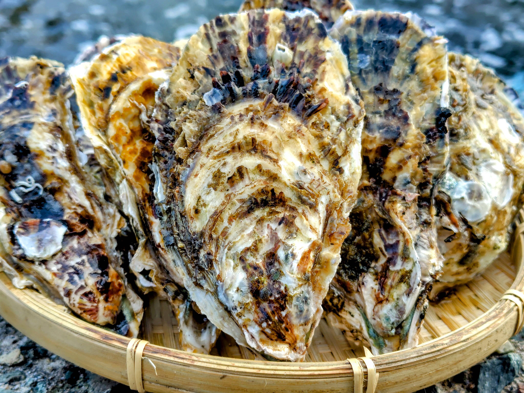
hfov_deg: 73.9
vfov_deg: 58.9
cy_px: 196
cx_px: 262
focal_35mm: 23
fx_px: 348
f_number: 1.9
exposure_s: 1/120
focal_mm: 5.6
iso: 52
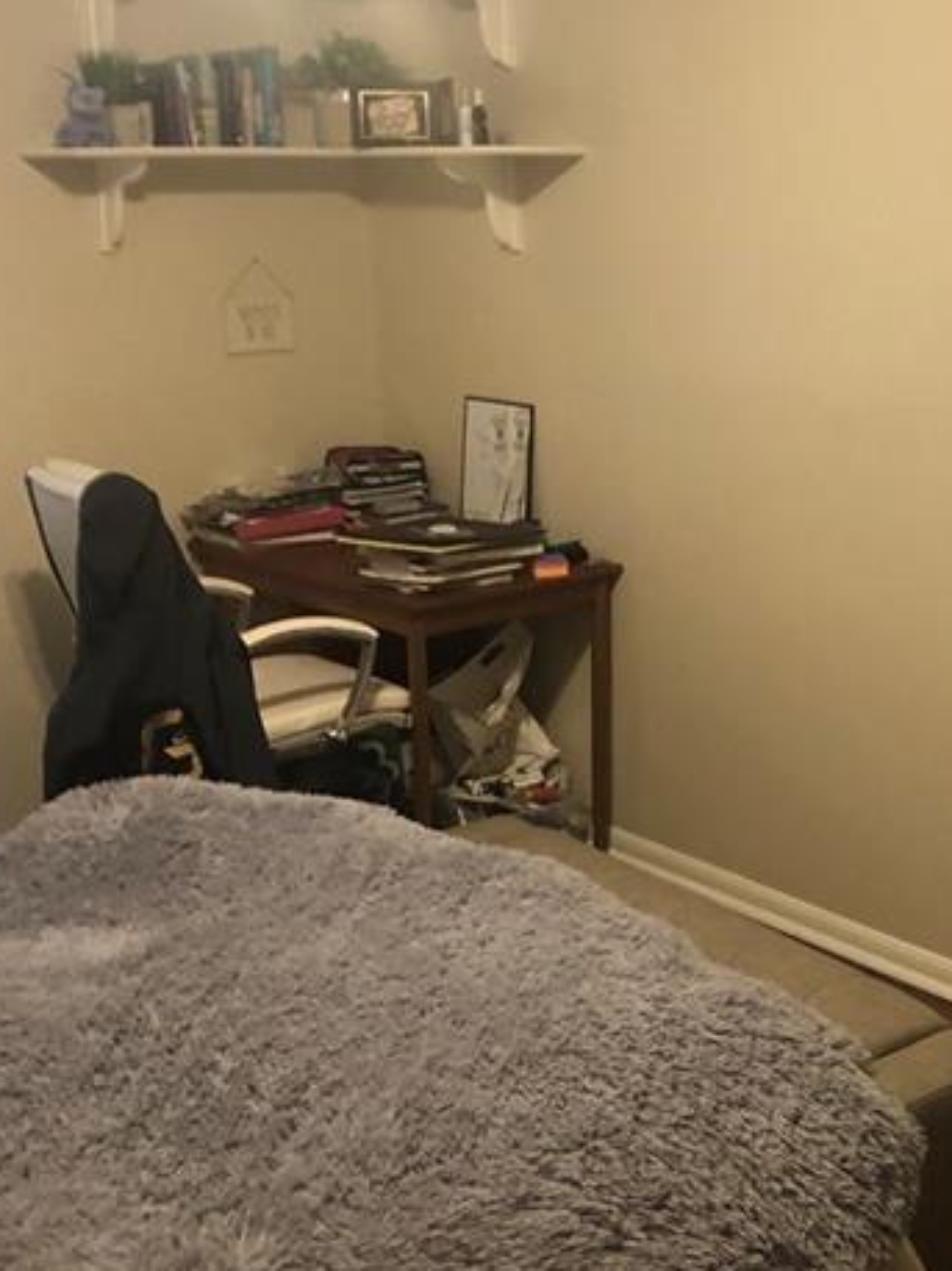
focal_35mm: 47
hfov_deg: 30.1
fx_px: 1725
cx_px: 760
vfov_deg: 40.3
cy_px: 530
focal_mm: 4
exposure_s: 1/15
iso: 64
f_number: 1.8
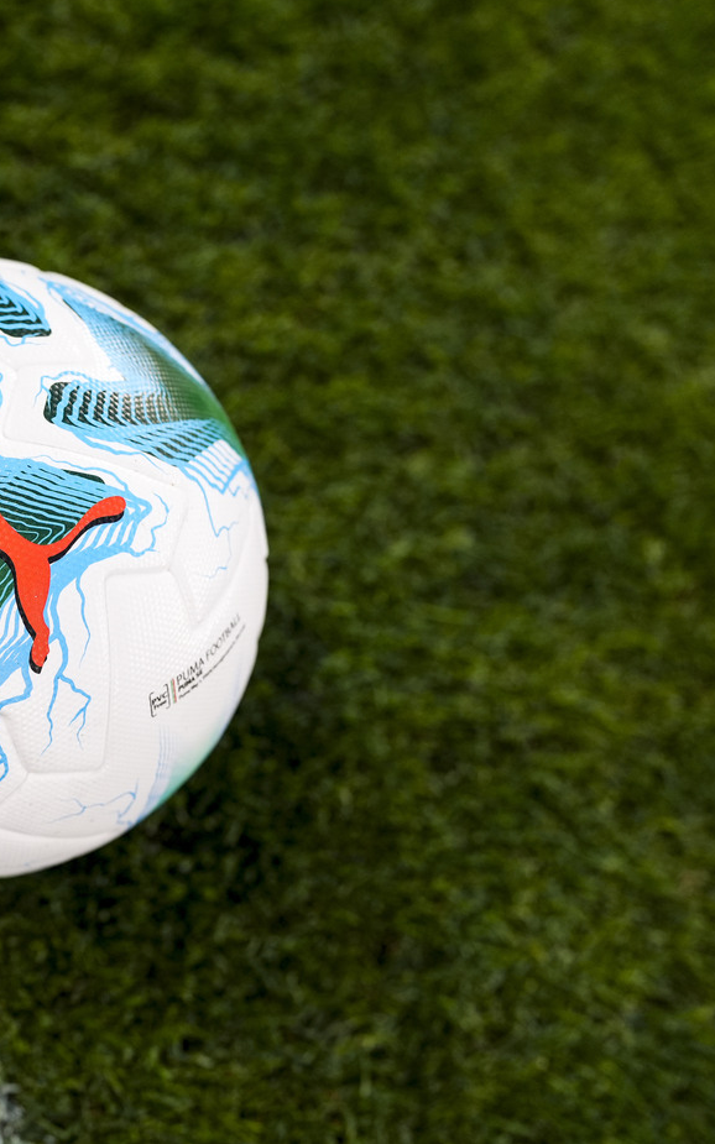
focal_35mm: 54
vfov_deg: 37.5
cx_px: -93
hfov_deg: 22.5
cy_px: 568
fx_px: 1684
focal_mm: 35
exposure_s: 1/1000
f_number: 2.5
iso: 1000
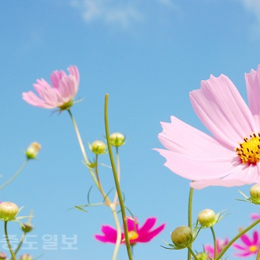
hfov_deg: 17.9
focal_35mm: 97
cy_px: 129
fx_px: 824
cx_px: 162
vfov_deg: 17.9
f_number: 20
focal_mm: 50
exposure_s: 1/160
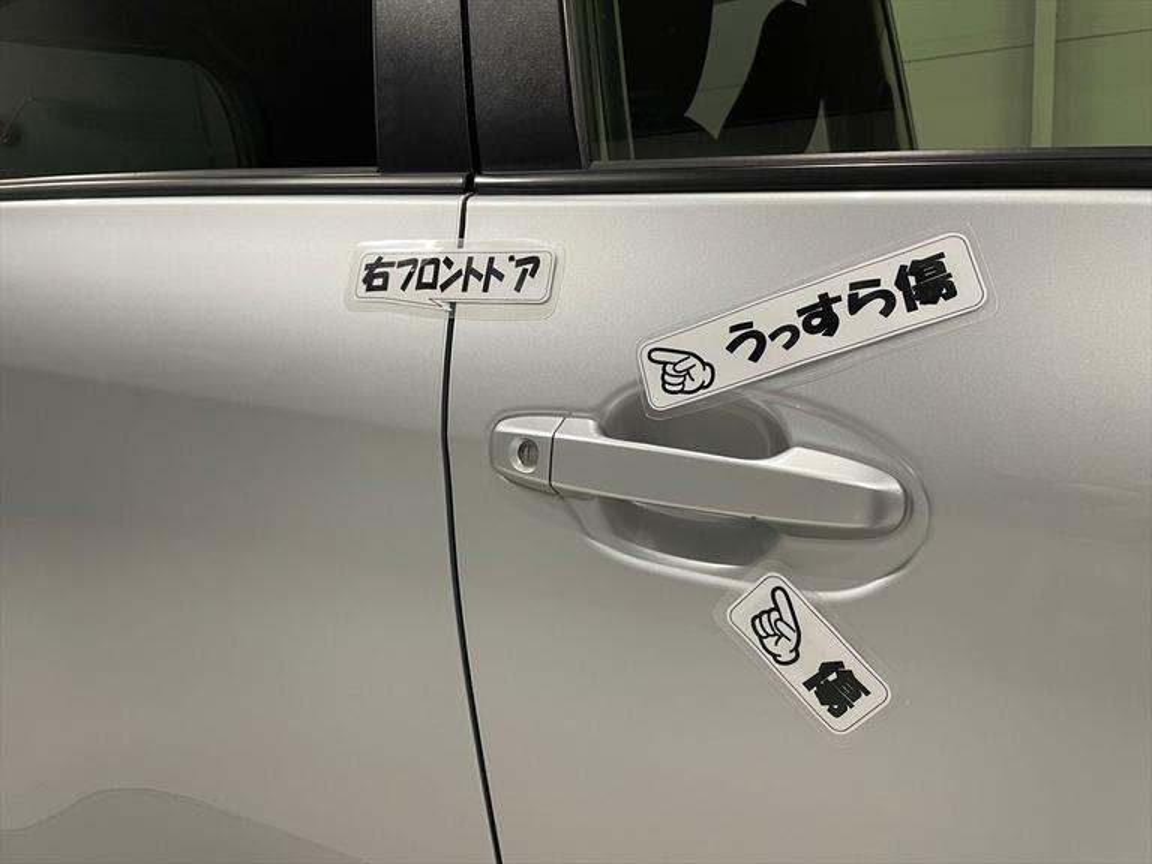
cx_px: 576
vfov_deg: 53.1
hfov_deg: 67.3
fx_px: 865
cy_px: 432
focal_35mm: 26
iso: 125
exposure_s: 1/60
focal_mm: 4.2
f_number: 1.6
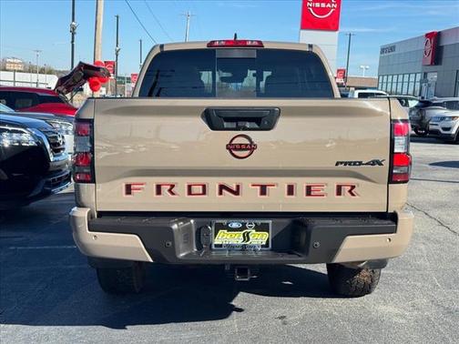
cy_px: 172
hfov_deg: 39.7
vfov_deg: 30.3
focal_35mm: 48
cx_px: 230
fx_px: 636
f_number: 1.78
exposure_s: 1/2252
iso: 64
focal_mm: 6.76
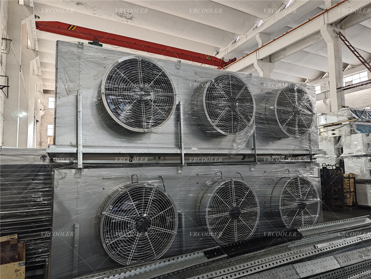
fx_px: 247
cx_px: 186
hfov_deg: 73.9
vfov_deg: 58.9
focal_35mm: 23
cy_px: 140
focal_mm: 6.55
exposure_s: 1/50.2
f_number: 1.6
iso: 500
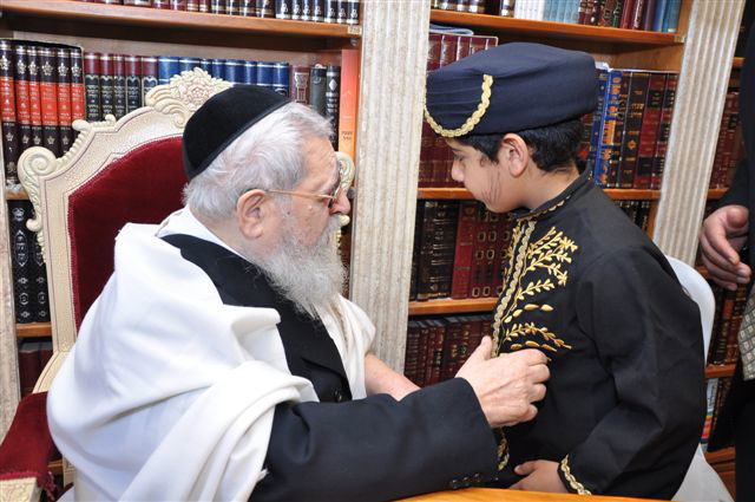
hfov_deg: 53.2
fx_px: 754
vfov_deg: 36.8
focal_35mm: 36
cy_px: 251
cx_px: 378
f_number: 4
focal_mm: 24
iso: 320
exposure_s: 1/60
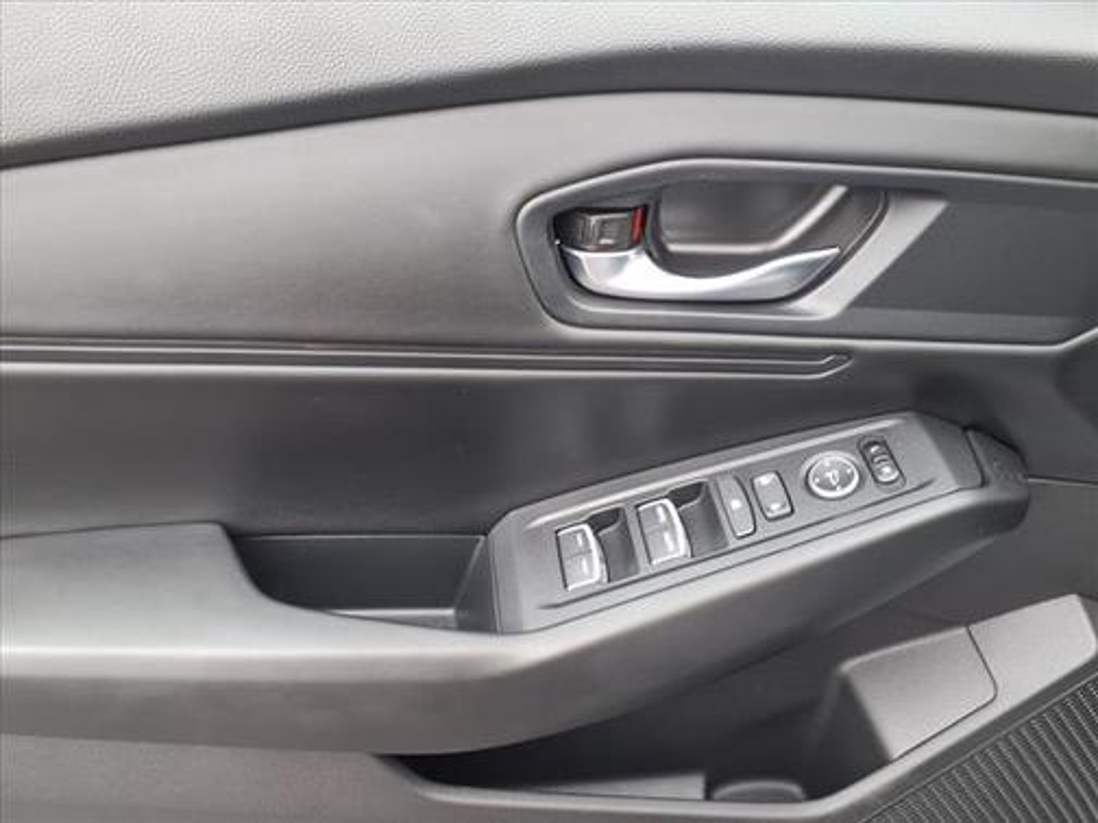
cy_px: 412
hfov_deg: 65.3
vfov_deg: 51.4
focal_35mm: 27
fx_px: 856
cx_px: 549
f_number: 1.9
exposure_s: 1/40
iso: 100
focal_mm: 3.58
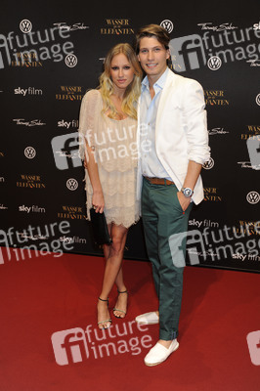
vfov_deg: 44.5
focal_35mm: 44
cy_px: 196
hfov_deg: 30.5
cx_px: 130
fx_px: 477
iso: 400
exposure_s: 1/200
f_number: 5.6
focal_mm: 44
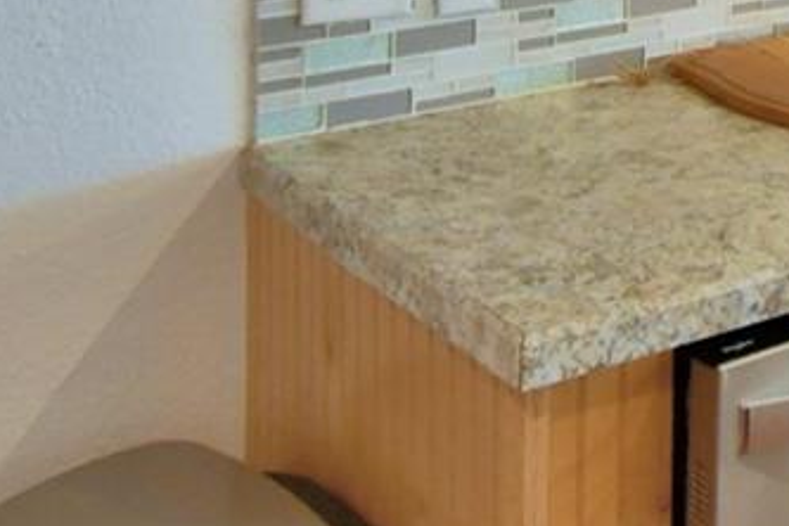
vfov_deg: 16.5
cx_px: 974
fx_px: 1578
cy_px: -348
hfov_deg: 25.0
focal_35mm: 72
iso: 400
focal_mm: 10
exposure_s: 1/50
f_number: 4.5
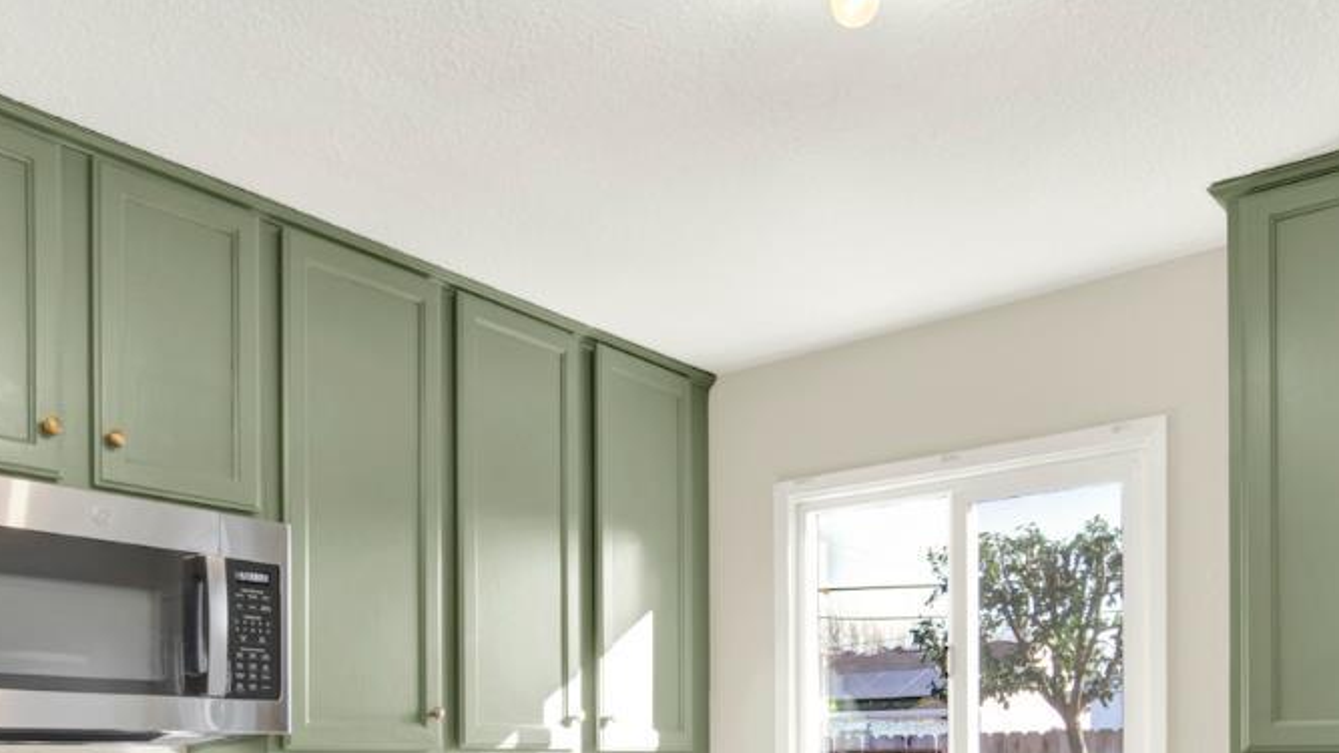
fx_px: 1172
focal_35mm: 33
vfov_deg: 32.6
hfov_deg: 59.2
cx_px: 560
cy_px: 765
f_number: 14
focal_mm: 14
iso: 100
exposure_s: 1/6
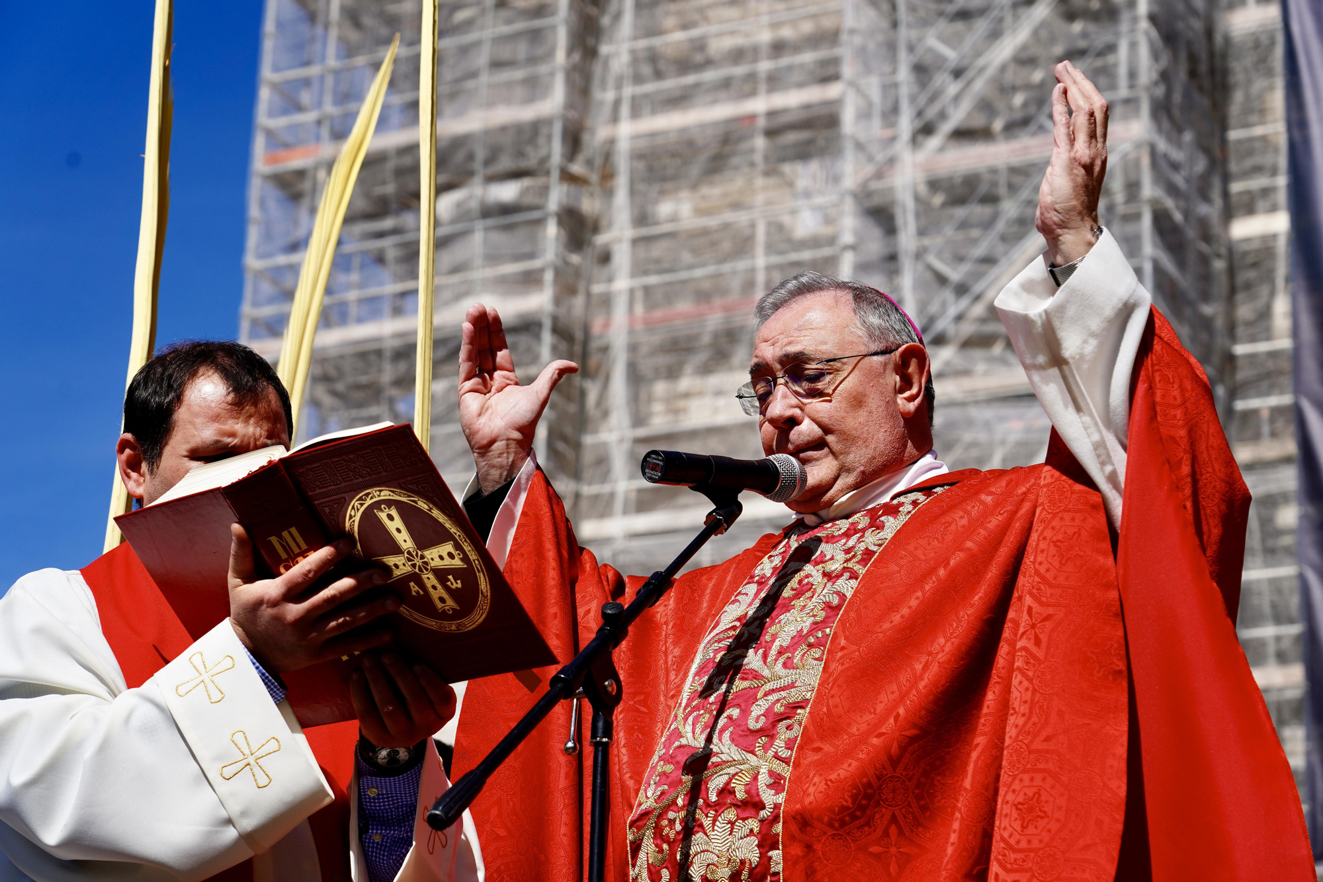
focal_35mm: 90
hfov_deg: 22.6
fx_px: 3307
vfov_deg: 15.2
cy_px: 441
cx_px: 662
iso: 100
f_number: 7.1
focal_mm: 90
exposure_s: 1/500
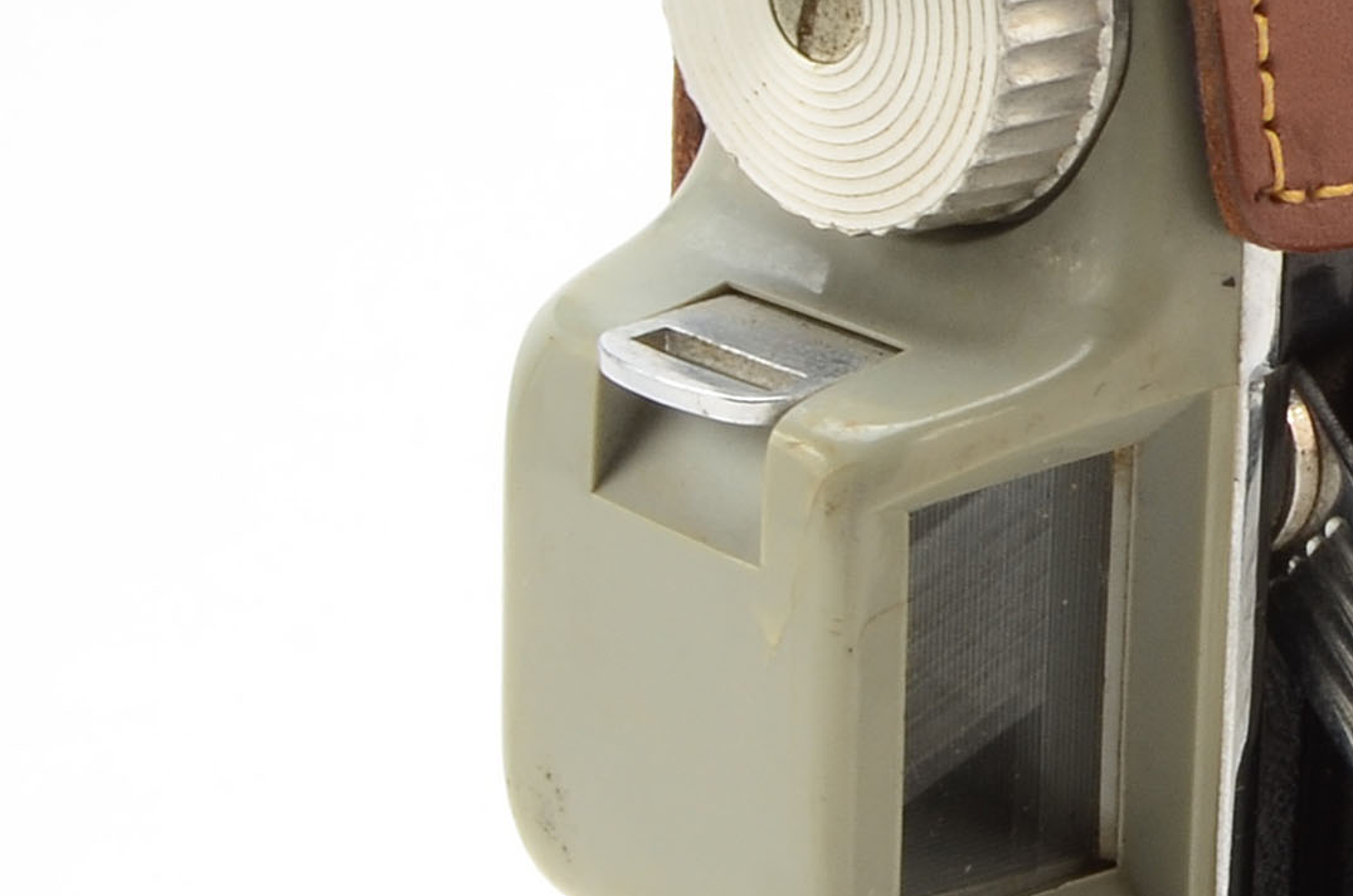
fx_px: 8251
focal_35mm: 220
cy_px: 1136
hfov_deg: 9.0
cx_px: 2448
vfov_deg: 6.2
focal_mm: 32
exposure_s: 1/160
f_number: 18
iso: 100
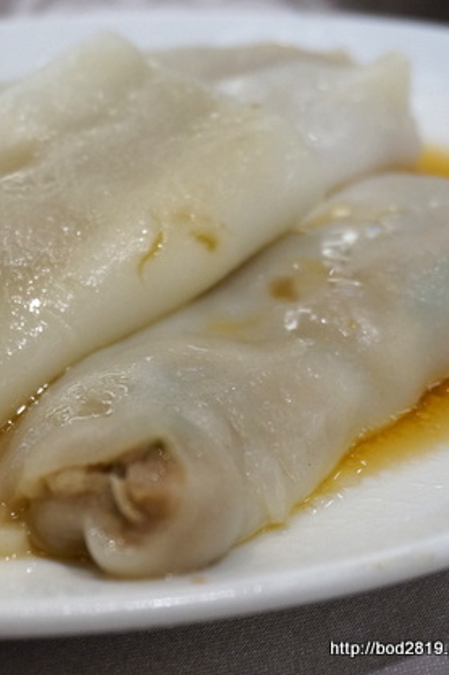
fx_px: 1420
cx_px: 76
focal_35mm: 76
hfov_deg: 17.8
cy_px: 337
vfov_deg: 26.7
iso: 800
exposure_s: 1/60
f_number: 5
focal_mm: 33
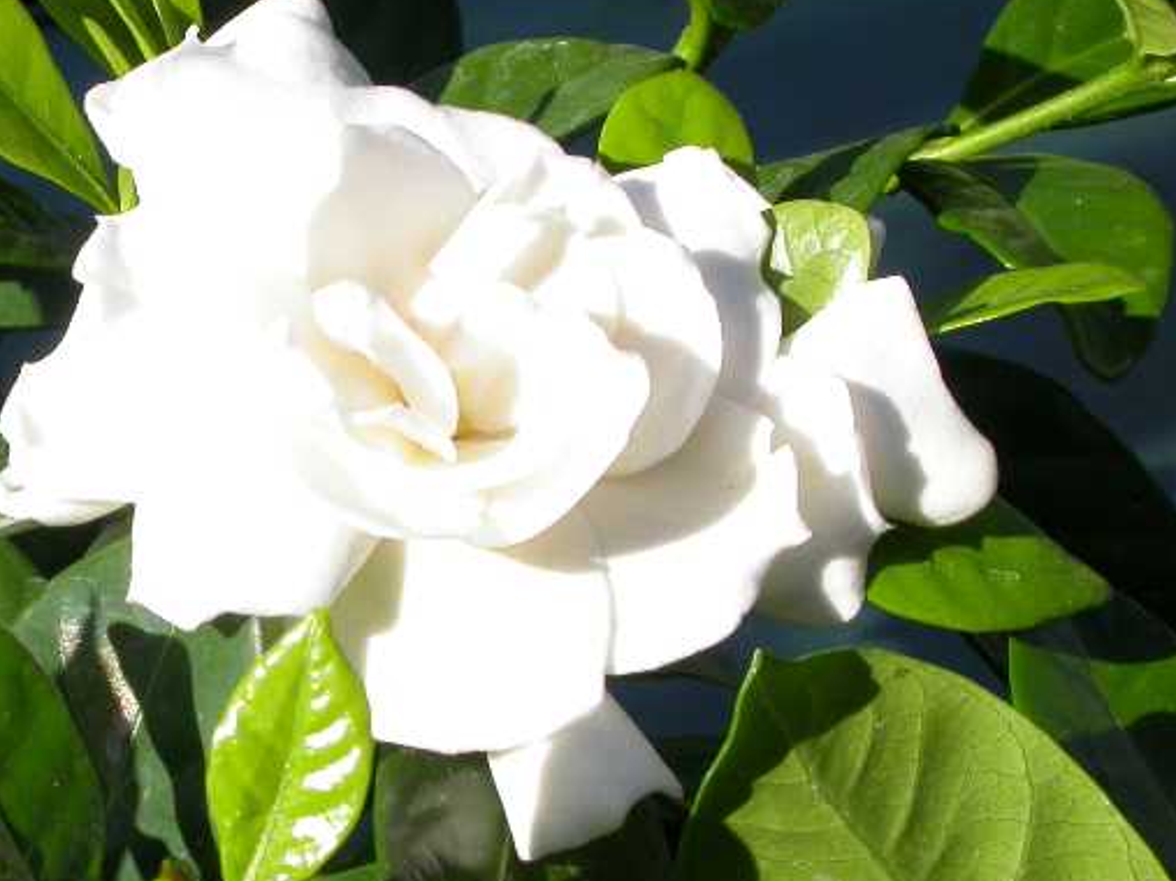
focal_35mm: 123
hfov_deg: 15.9
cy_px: 517
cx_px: 255
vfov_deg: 12.0
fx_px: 4178
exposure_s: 1/206
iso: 100
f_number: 7.9
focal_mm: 16.2
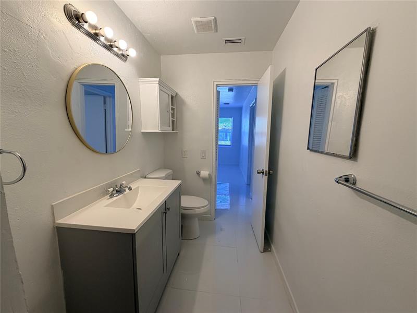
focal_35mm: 14
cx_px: 208
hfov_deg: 102.1
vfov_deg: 85.7
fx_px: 169
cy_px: 156
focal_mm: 2.22
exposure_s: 1/120
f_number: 2.2
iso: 80
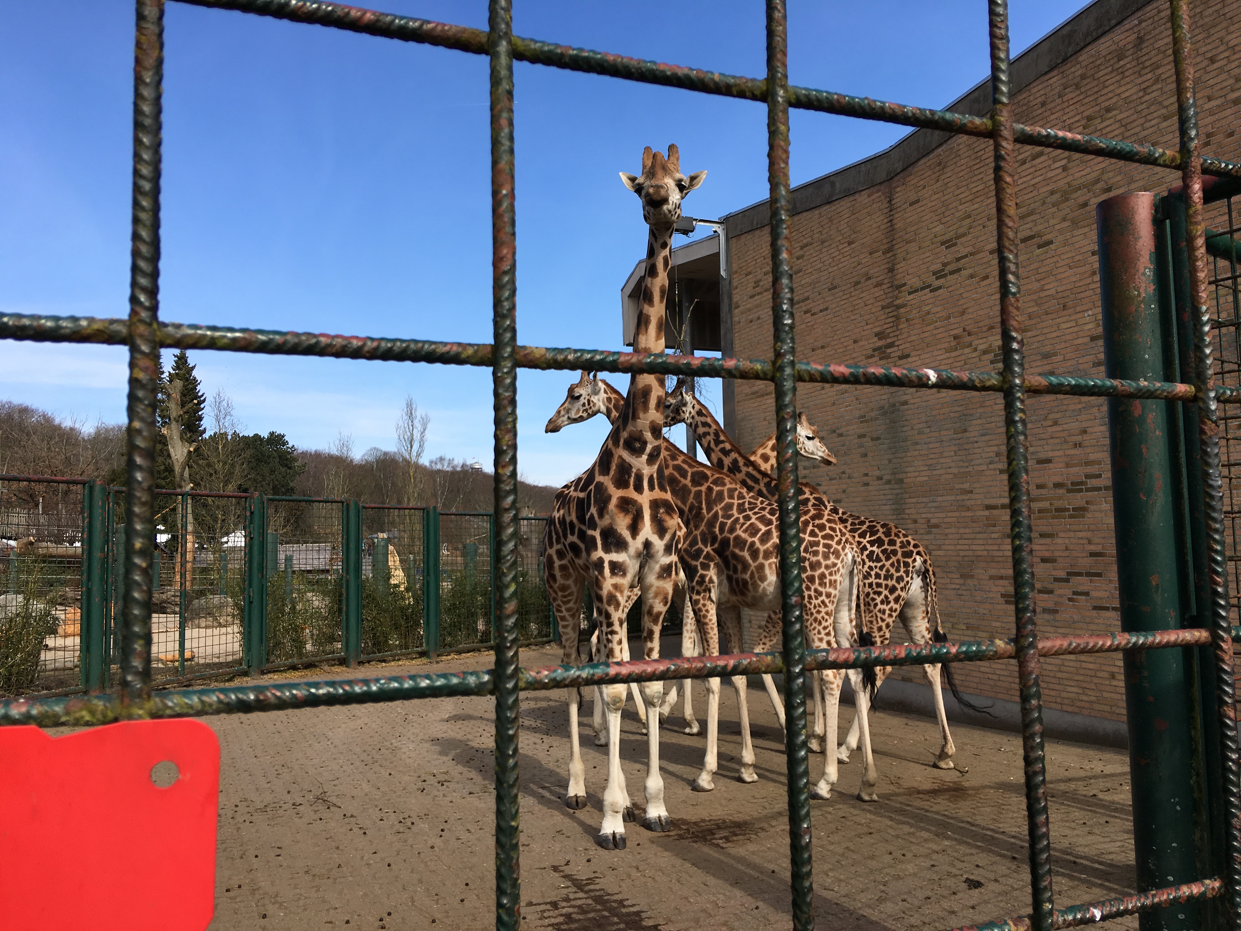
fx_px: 1040
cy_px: 466
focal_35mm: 29
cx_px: 620
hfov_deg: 61.7
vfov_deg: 48.2
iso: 25
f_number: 2.2
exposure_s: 1/1261
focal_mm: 4.15
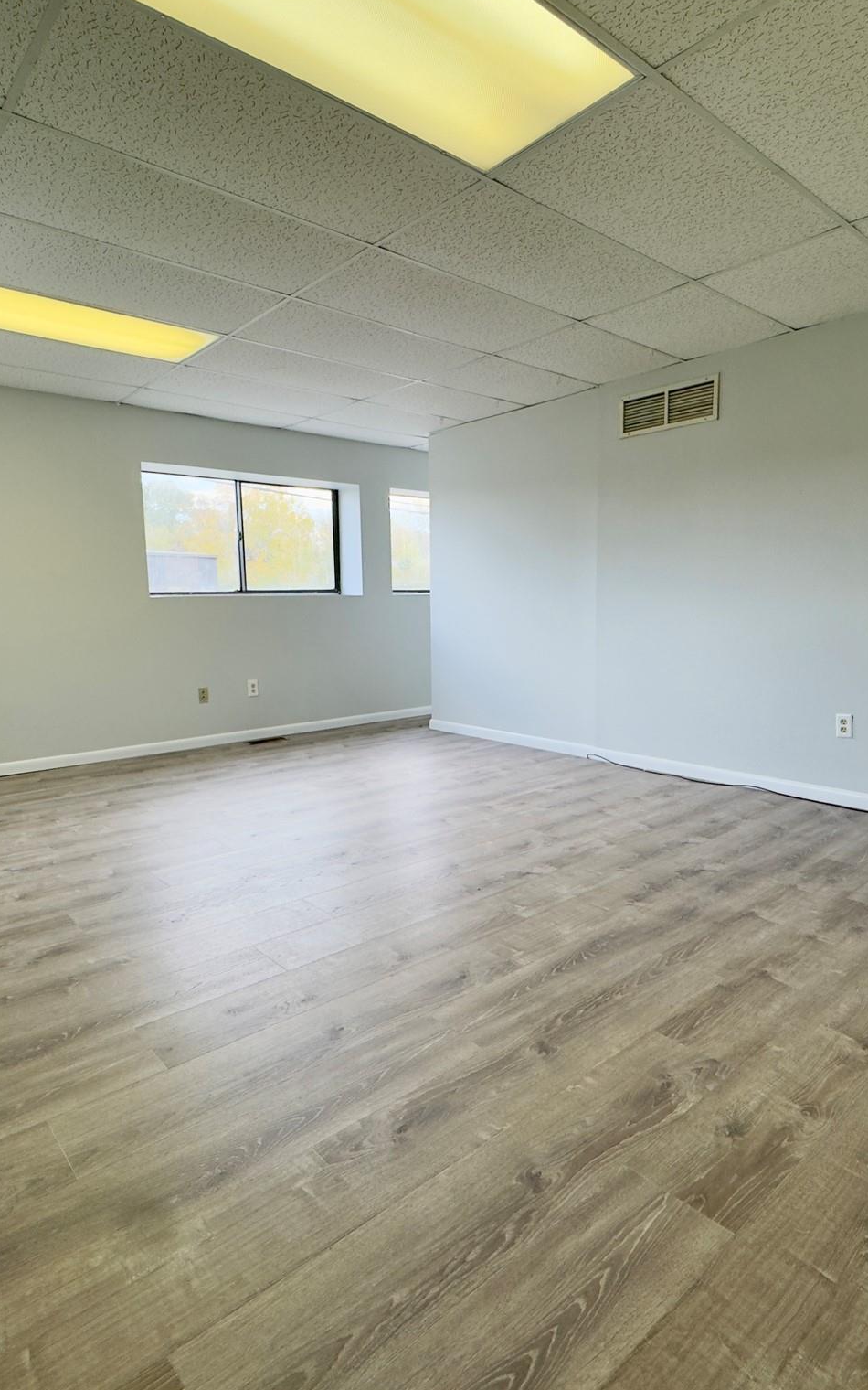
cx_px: 448
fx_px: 757
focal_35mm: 20
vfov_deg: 85.1
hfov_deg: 59.6
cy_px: 694
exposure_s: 1/120
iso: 80
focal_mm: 2.22
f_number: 2.2
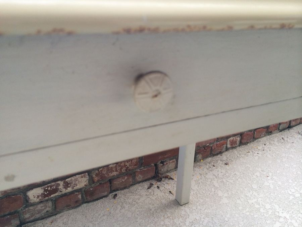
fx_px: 262
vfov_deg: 46.8
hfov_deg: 60.0
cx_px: 151
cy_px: 114
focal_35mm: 30
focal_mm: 4.12
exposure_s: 1/60
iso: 40
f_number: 2.2
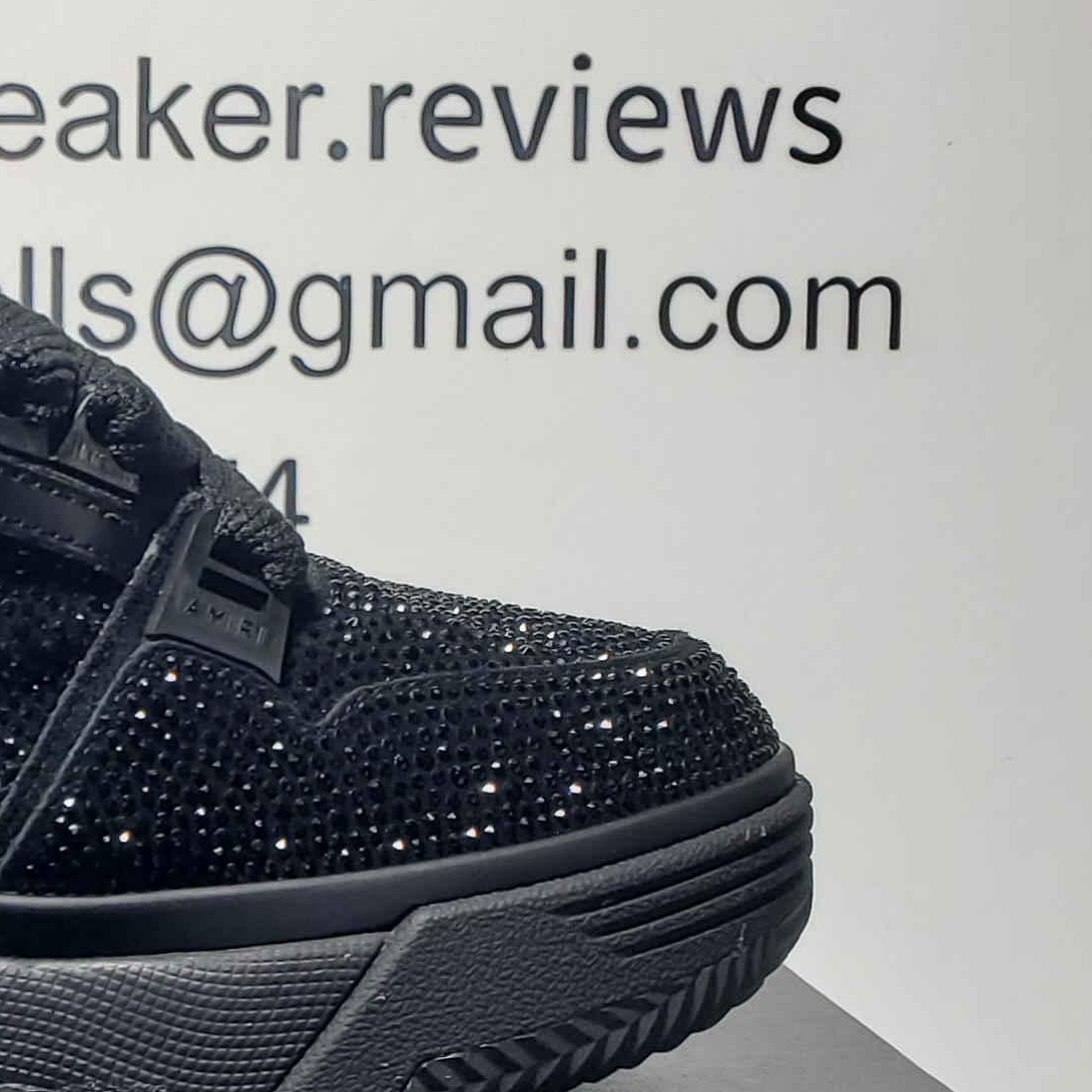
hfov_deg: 19.2
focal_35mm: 85
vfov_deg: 19.2
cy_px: 1339
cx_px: -249
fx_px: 3034
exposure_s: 1/148
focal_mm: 4.3
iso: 50
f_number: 2.4
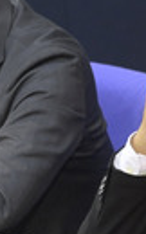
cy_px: 94
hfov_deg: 0.8
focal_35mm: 1592
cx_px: 51
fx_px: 10158
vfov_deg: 1.3
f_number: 5.6
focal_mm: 450
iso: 8000
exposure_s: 1/400
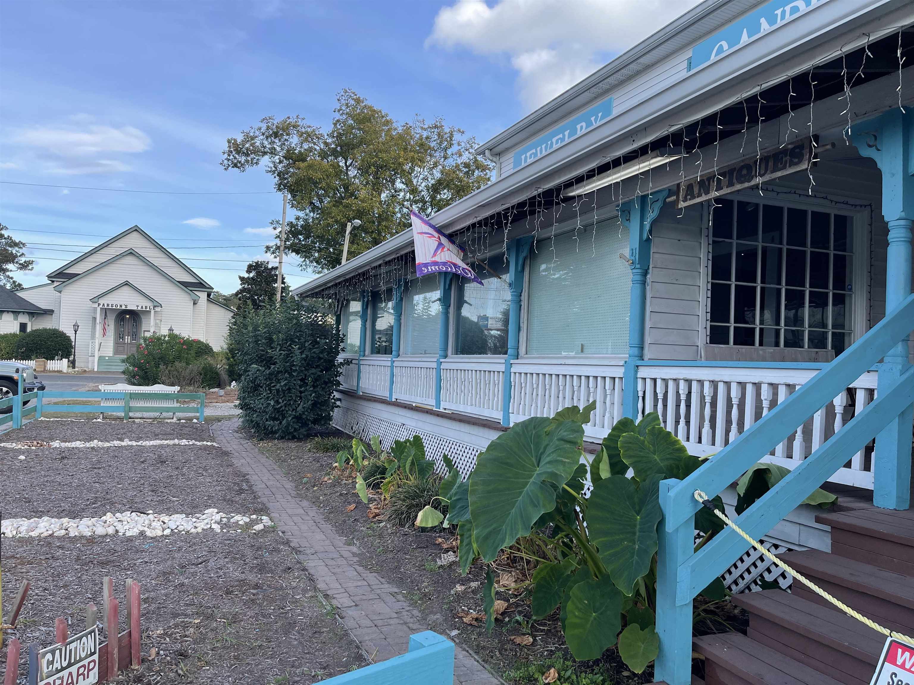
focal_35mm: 25
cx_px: 457
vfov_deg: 54.9
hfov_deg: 69.4
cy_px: 342
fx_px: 660
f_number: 1.6
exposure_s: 1/1279
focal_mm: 5.1
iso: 32
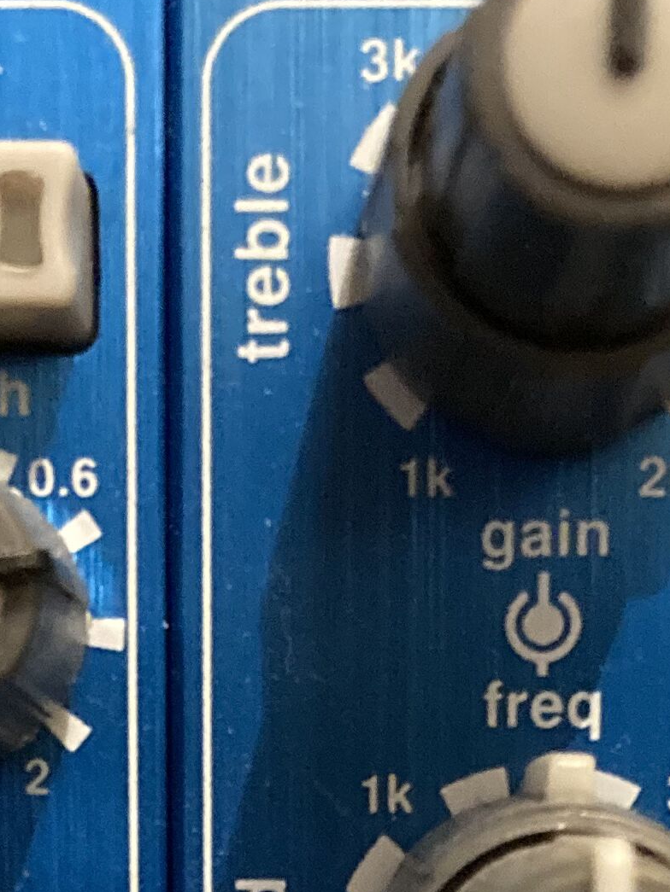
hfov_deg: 13.7
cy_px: 1436
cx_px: 238
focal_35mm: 108
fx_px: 2787
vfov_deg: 16.2
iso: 640
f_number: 1.8
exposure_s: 1/24
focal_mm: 3.99
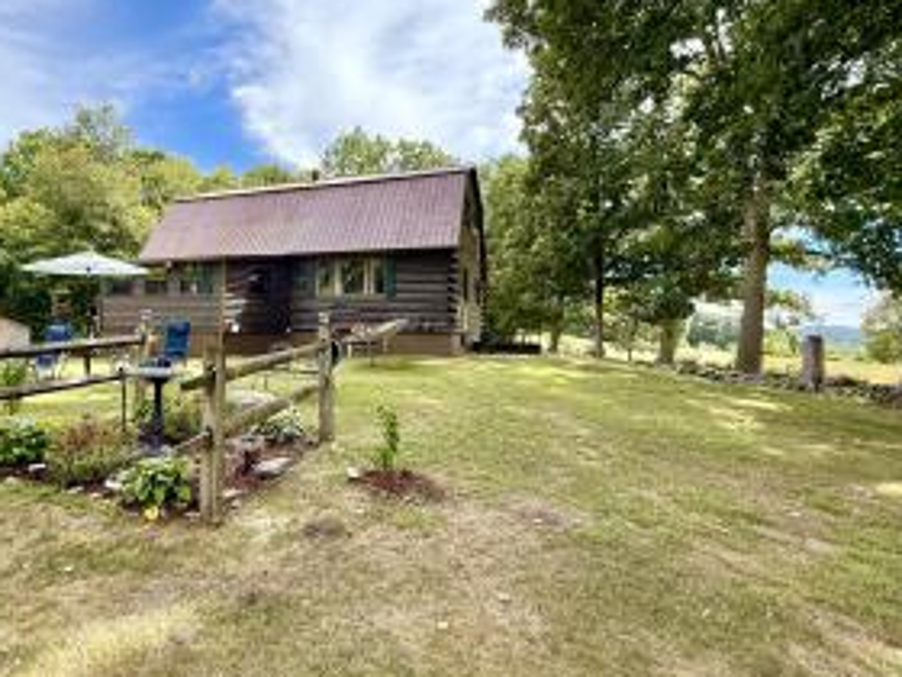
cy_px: 300
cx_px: 319
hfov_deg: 79.7
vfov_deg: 65.8
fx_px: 521
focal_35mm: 20
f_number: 2.2
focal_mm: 2.22
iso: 64
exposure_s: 1/619
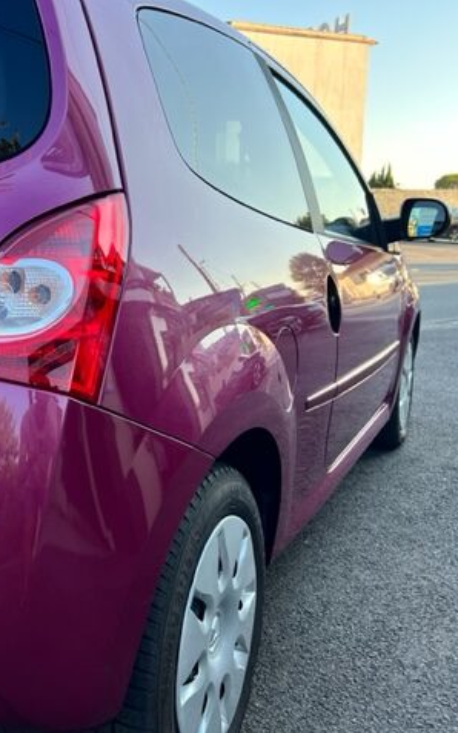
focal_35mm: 37
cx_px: 105
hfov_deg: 33.6
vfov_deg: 52.8
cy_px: 367
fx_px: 739
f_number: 1.5
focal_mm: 5.7
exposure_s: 1/427
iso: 50
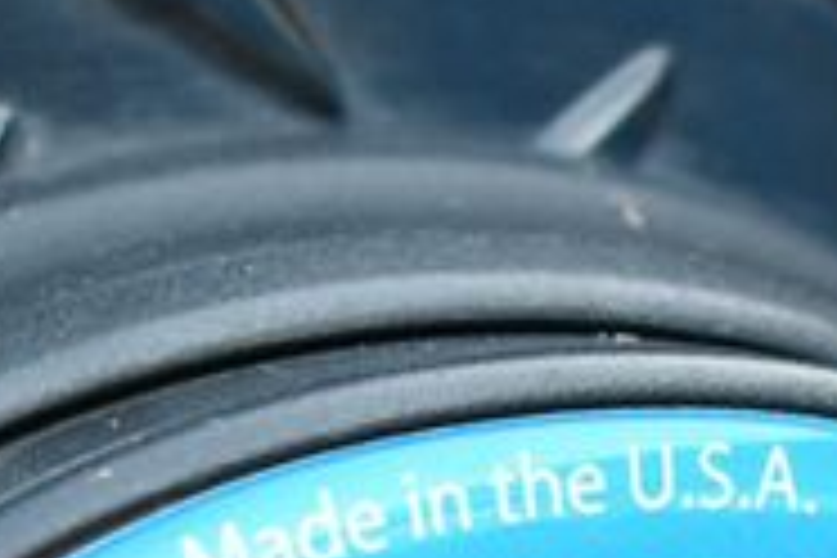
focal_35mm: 234
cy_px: 724
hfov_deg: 8.8
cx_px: 472
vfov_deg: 5.8
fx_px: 5440
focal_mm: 34
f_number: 4.5
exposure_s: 1/200
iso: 800
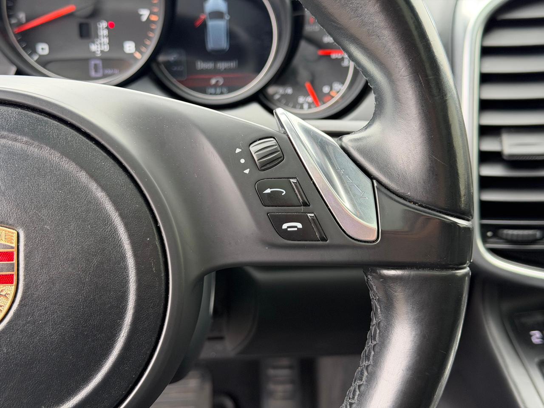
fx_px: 754
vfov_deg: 30.3
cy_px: 204
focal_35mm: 48
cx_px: 272
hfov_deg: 39.7
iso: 100
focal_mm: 6.76
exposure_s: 1/159
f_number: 1.78
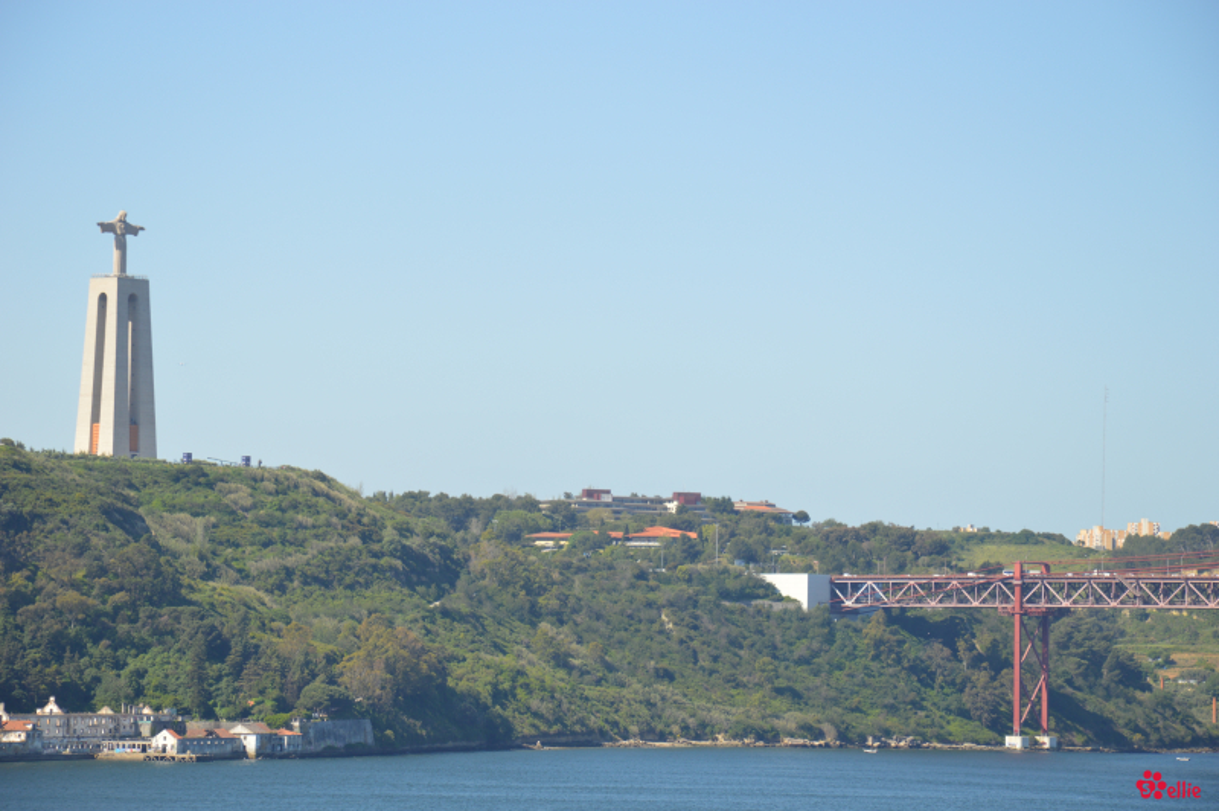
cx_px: 610
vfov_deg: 8.7
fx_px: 5329
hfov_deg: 13.1
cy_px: 406
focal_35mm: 158
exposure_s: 1/250
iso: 100
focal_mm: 105
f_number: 7.1
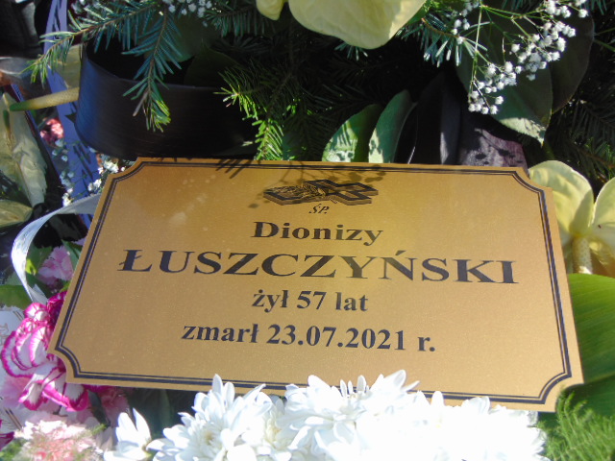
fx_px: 693
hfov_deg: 47.9
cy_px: 230
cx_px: 308
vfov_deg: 36.8
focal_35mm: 39
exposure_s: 1/800
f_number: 3.3
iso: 80
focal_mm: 6.9
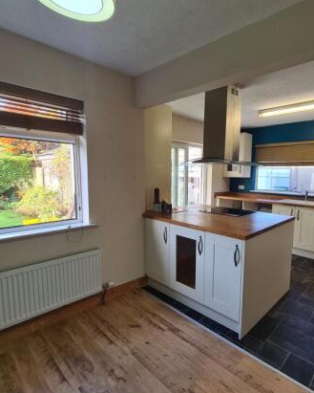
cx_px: 191
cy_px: 198
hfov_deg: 72.9
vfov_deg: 86.4
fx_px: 209
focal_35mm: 18
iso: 100
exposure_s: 1/100
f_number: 2.2
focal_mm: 2.2
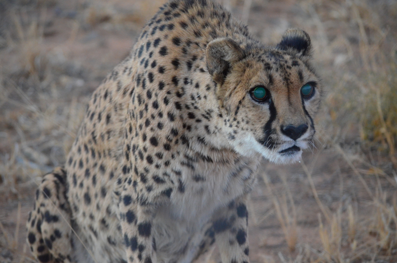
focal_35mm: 225
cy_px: 132
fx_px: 2476
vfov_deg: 6.1
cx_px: 198
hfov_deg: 9.2
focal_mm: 150
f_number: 4.8
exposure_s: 1/100
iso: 3200
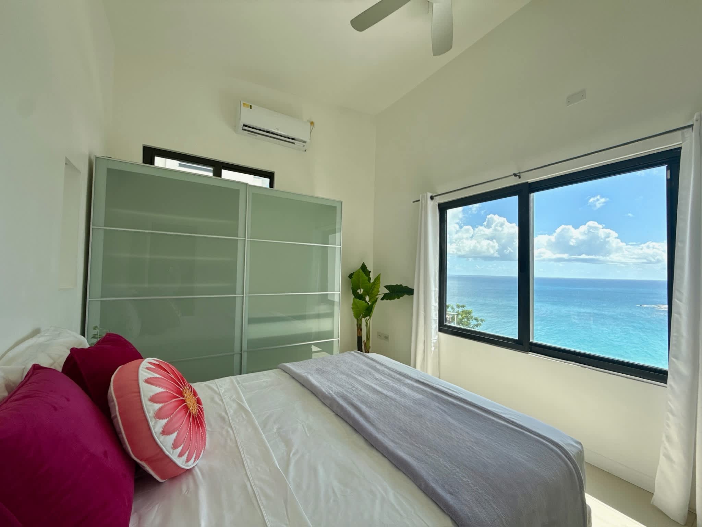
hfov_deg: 102.1
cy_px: 264
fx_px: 284
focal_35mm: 14
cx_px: 351
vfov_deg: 85.7
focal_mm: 2.2
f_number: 2.2
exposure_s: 1/853
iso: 64
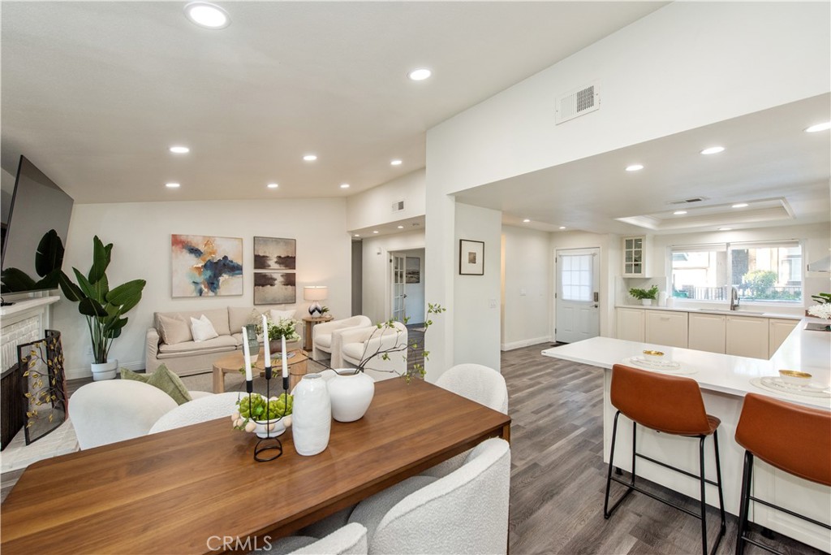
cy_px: 278
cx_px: 416
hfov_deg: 104.2
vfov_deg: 81.2
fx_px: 323
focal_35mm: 14
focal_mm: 14
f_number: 5.6
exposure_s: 1/125
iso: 800
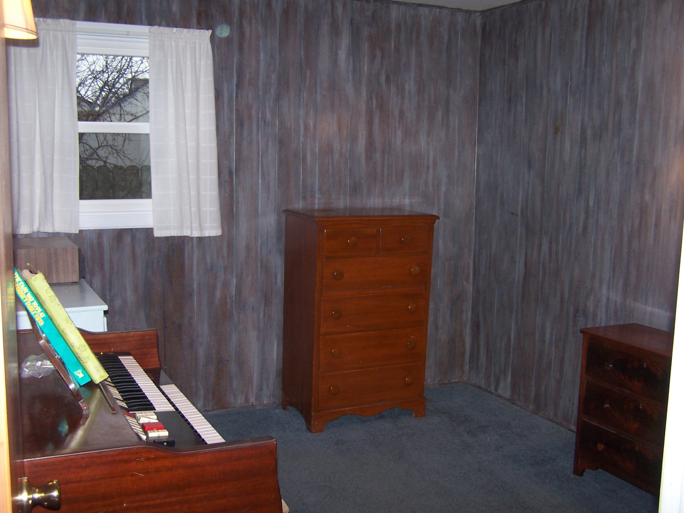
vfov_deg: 37.7
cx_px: 342
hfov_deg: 49.0
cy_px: 256
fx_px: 751
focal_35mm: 38
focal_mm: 6.3
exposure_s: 1/60
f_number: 2.8
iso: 140
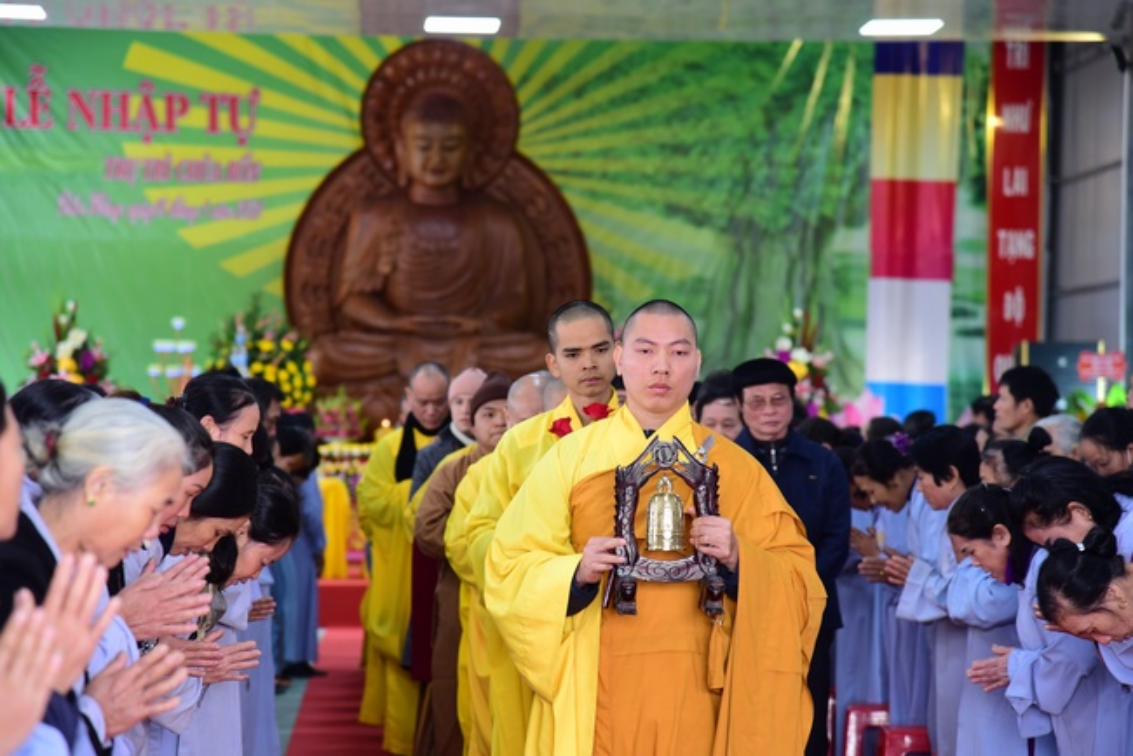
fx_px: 3778
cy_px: 378
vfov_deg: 11.4
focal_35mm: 120
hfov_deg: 17.1
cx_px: 566
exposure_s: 1/60
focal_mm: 120
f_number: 4.5
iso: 1250
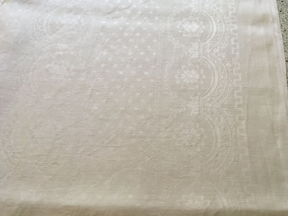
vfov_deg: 48.2
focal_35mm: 29
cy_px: 108
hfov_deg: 61.7
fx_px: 241
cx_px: 144
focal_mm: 4.15
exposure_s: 1/33
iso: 80
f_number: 2.2
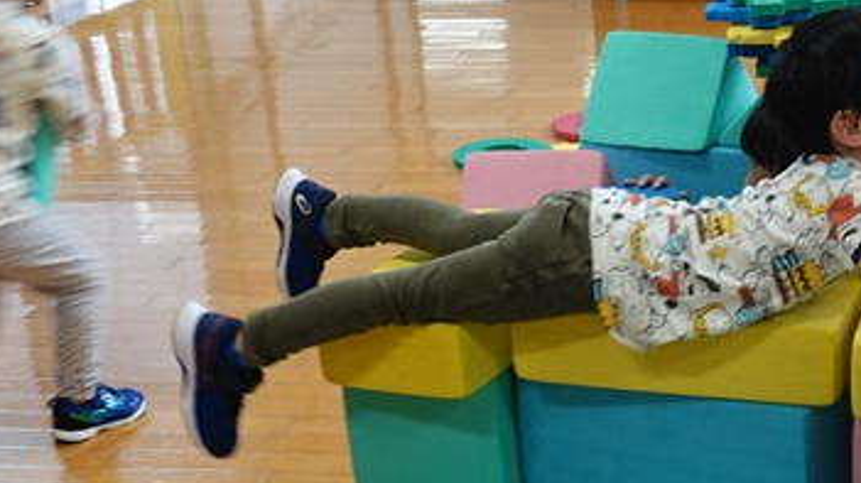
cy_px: 503
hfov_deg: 23.9
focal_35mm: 86
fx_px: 1962
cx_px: 824
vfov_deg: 13.8
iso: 100
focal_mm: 8.8
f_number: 2.5
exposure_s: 1/30
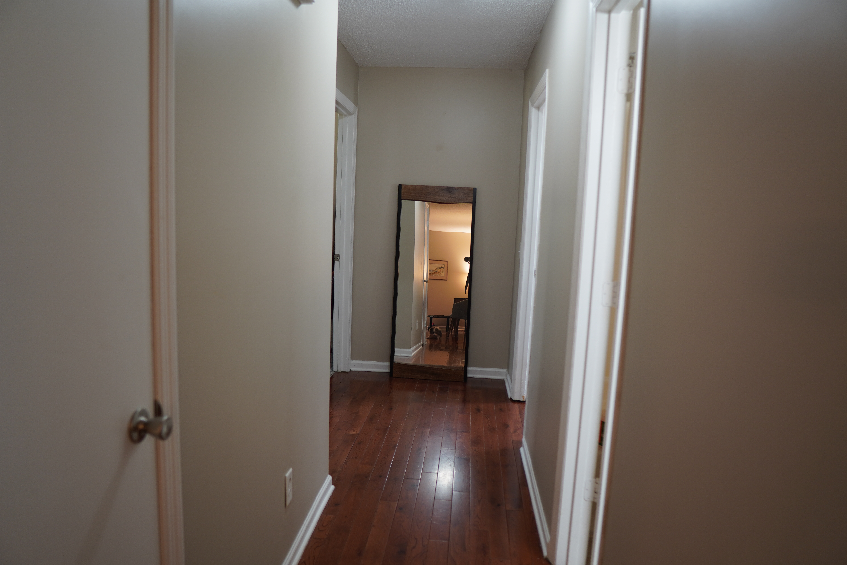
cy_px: 282
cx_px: 424
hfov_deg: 73.7
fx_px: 565
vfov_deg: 53.1
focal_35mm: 24
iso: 100
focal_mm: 16
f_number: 1.6
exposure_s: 1/30
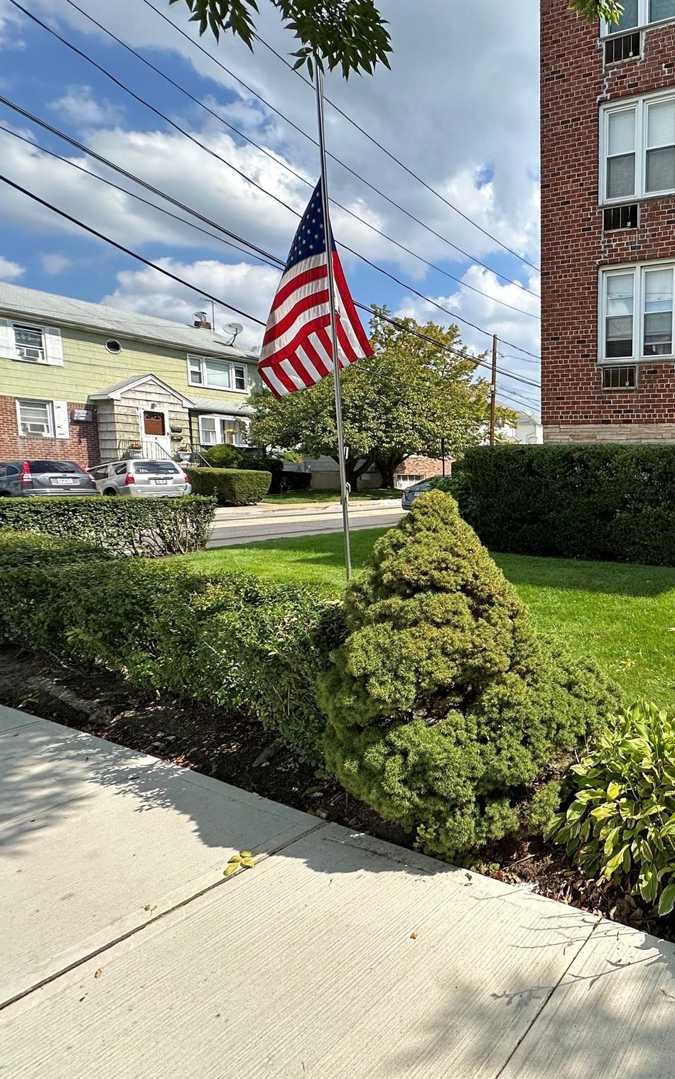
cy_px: 539
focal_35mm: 20
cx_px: 664
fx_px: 589
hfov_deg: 49.5
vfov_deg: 85.1
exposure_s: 1/670
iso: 40
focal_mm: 2.22
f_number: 2.2
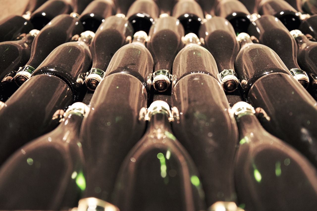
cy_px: 106
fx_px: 370
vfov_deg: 31.9
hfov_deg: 46.4
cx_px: 158
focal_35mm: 42
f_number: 2.8
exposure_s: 1/3
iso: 6400
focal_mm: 42
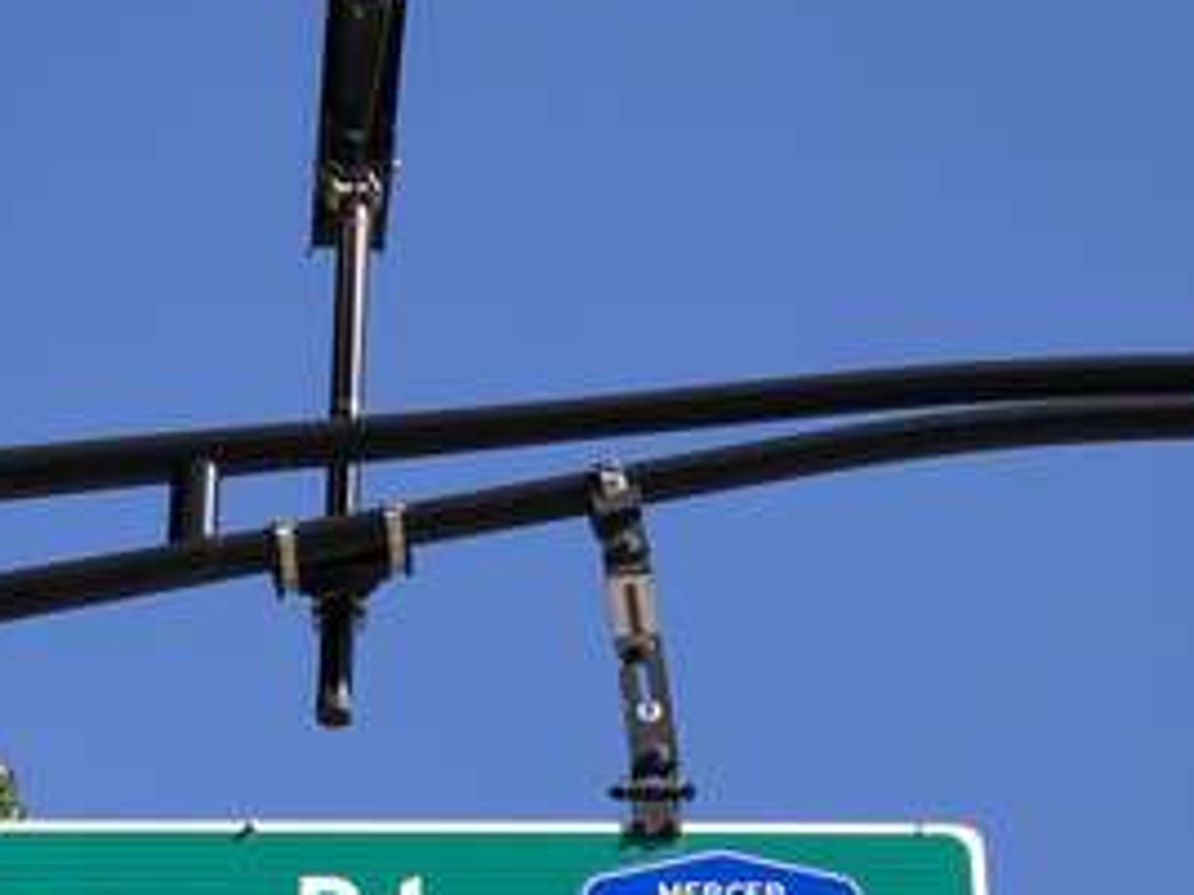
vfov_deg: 9.4
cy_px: 1140
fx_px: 5346
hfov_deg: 12.6
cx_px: 49
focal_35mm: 155
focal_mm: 6
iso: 16
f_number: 2.4
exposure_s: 1/571
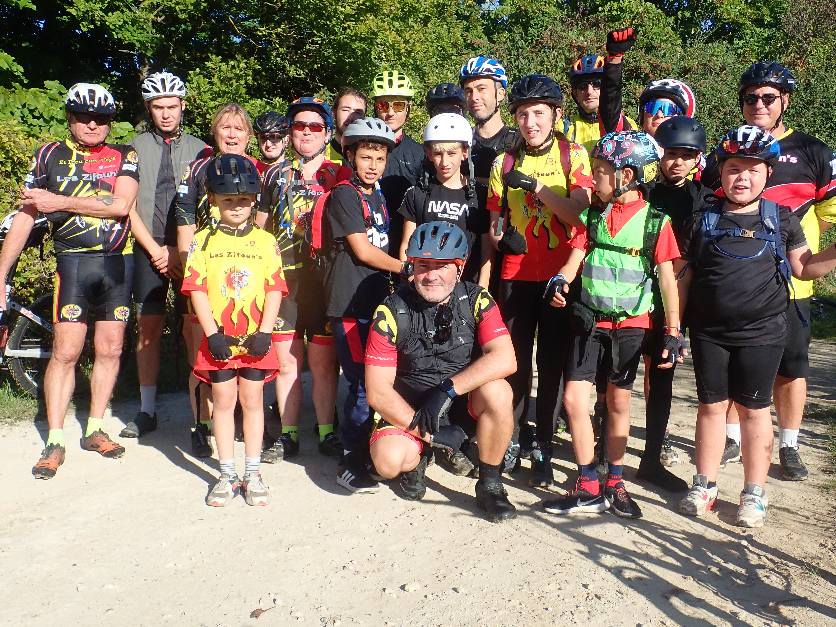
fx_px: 845
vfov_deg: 40.7
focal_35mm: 35
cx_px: 418
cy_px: 314
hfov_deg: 52.6
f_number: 3.5
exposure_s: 1/1250
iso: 200
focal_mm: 6.42
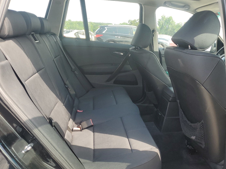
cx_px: 120
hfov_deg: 59.9
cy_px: 92
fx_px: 196
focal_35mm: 30
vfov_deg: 46.7
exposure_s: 1/256
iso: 50
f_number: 1.5
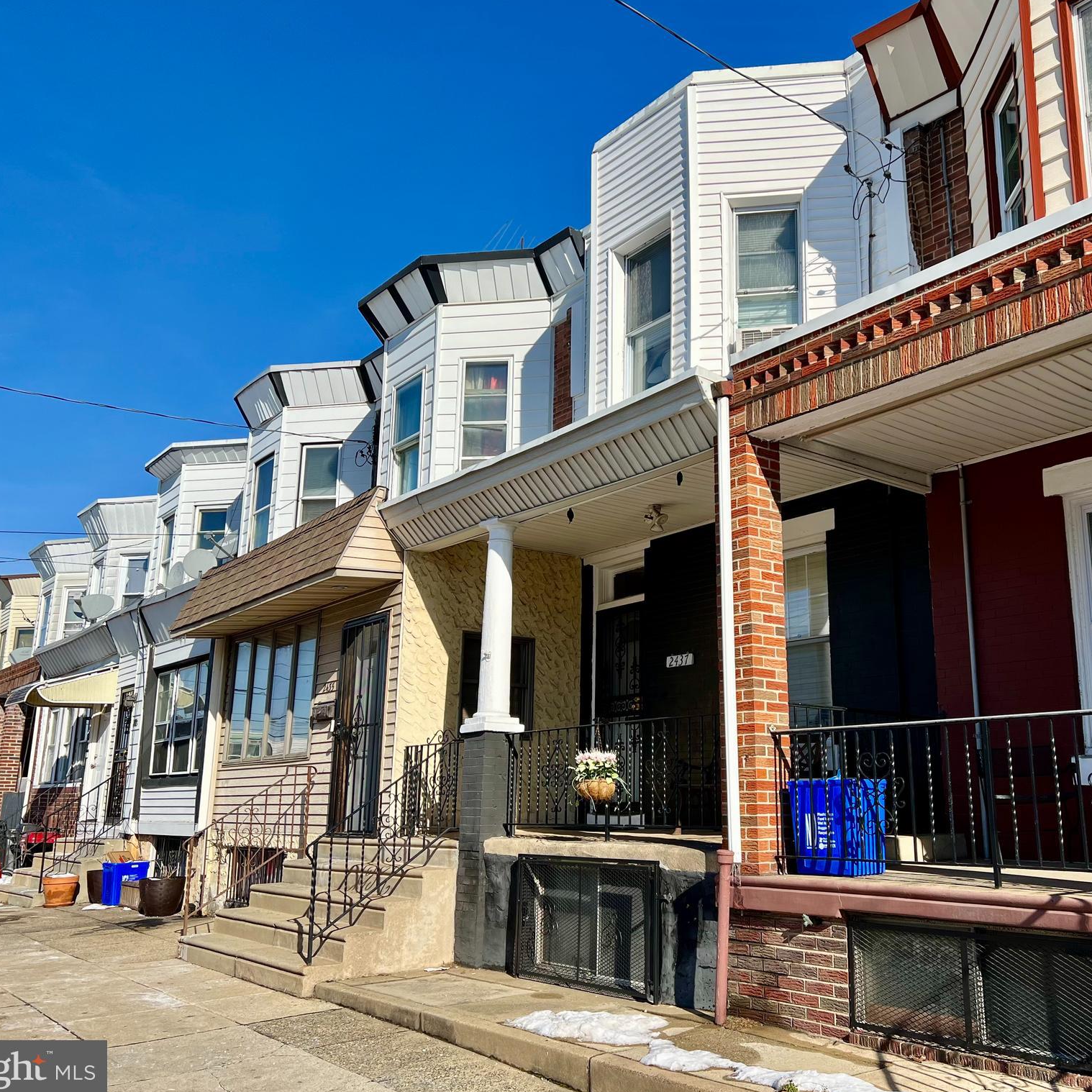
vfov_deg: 52.5
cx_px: 664
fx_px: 1106
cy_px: 547
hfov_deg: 52.1
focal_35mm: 31
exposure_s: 1/5319
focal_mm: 5.7
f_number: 1.5
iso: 50
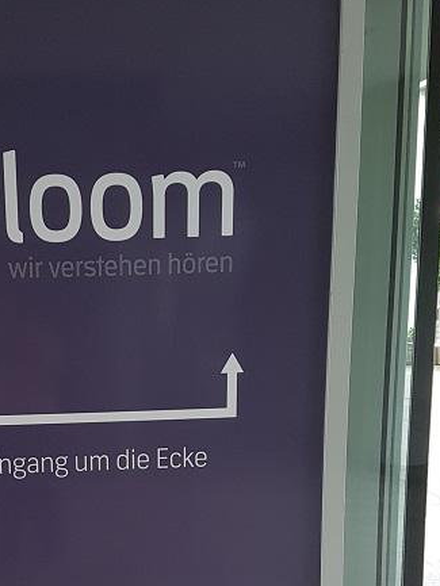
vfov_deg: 33.3
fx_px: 949
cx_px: 79
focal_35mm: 56
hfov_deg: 25.6
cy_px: 470
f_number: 1.7
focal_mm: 4.2
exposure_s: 1/100
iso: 64
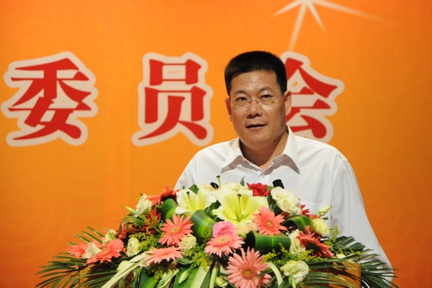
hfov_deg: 13.0
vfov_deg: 8.7
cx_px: 216
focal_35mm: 158
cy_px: 144
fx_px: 1890
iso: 1600
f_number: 5.6
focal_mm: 105
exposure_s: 1/60
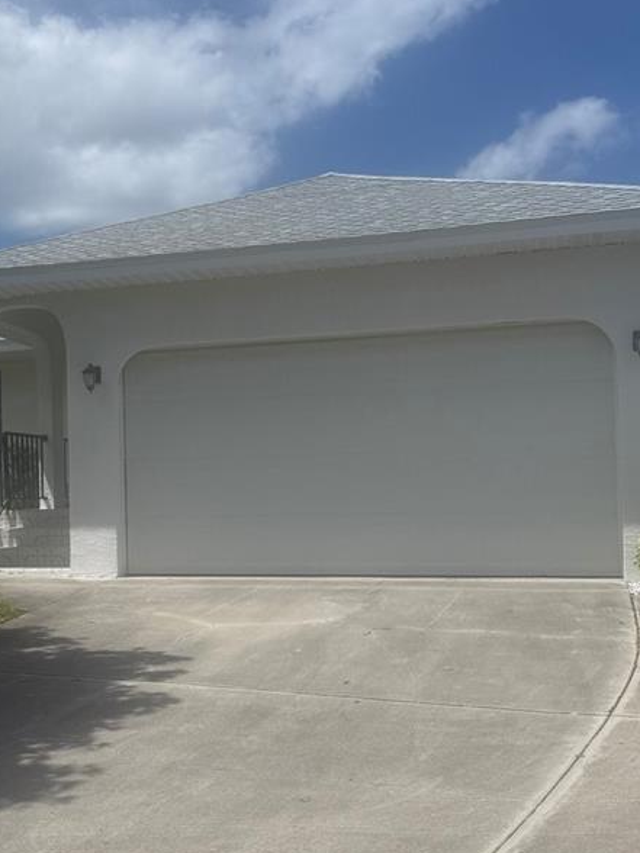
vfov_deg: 38.9
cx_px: 132
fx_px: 1208
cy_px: 466
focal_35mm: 49
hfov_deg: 29.0
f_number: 1.78
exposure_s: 1/9091
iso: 80
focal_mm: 6.76
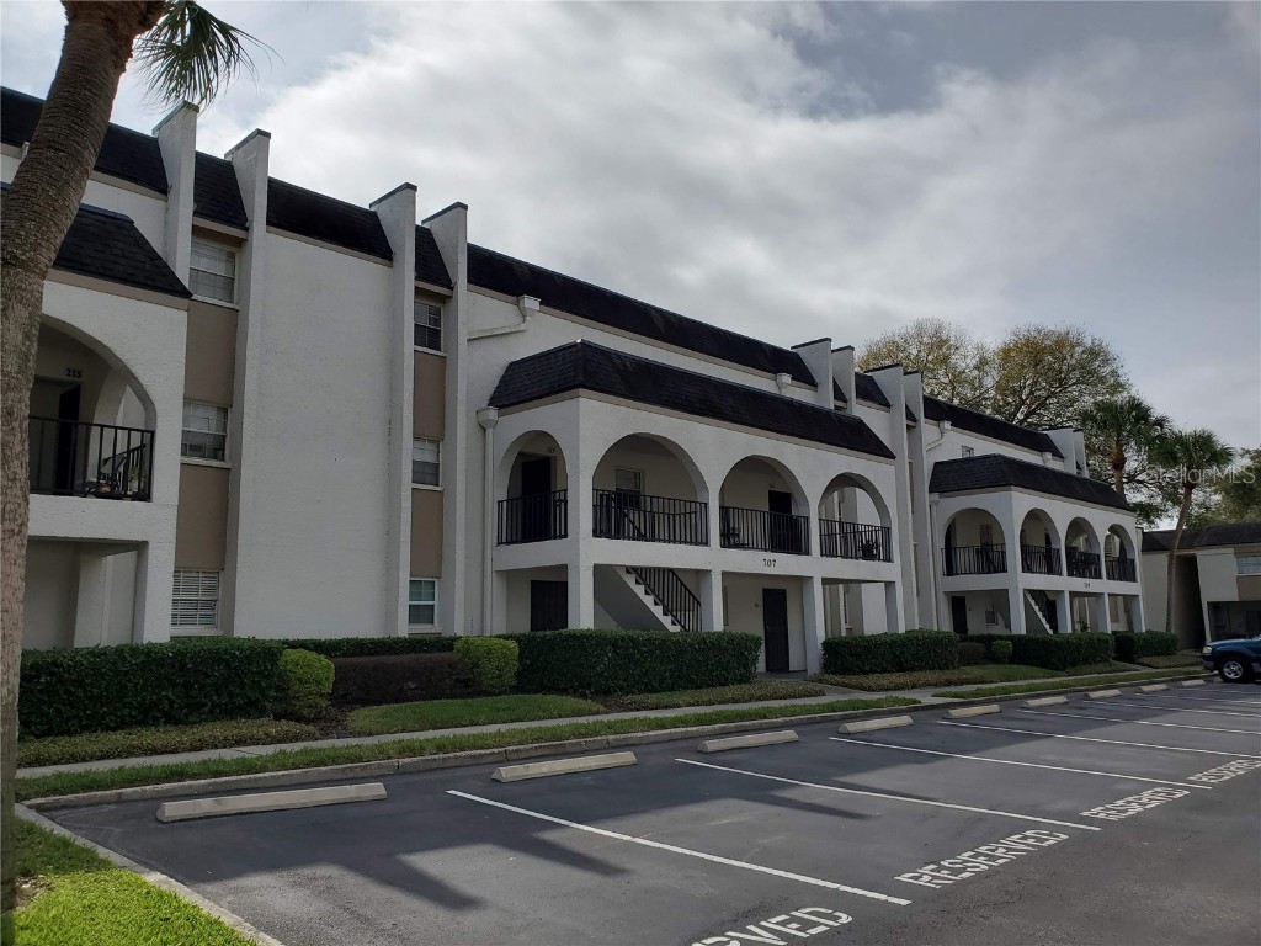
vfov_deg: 53.1
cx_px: 630
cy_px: 473
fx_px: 947
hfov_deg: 67.3
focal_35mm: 26
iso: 50
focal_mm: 4.3
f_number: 2.4
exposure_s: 1/3493
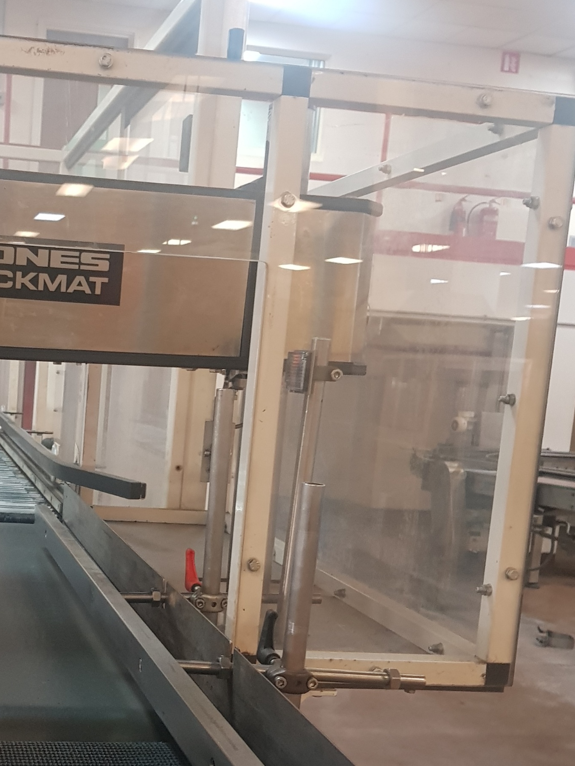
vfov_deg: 40.1
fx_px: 1041
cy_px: 484
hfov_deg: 29.8
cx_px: 82
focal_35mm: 47
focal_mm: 4.3
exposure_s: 1/33
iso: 250
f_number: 1.7
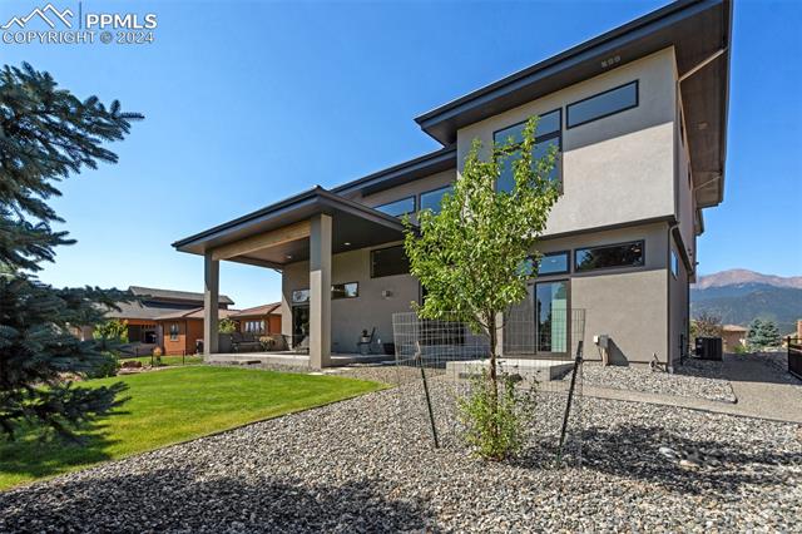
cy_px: 267
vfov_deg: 73.7
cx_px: 401
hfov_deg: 96.8
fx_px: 356
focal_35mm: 16
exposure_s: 1/125
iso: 100
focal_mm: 16
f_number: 6.3
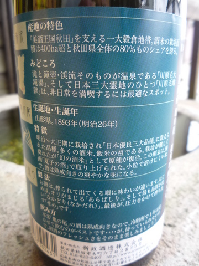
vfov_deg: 60.0
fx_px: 230
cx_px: 100
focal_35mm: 30
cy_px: 133
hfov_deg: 46.8
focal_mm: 5.2
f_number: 3.3
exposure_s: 1/30
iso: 125
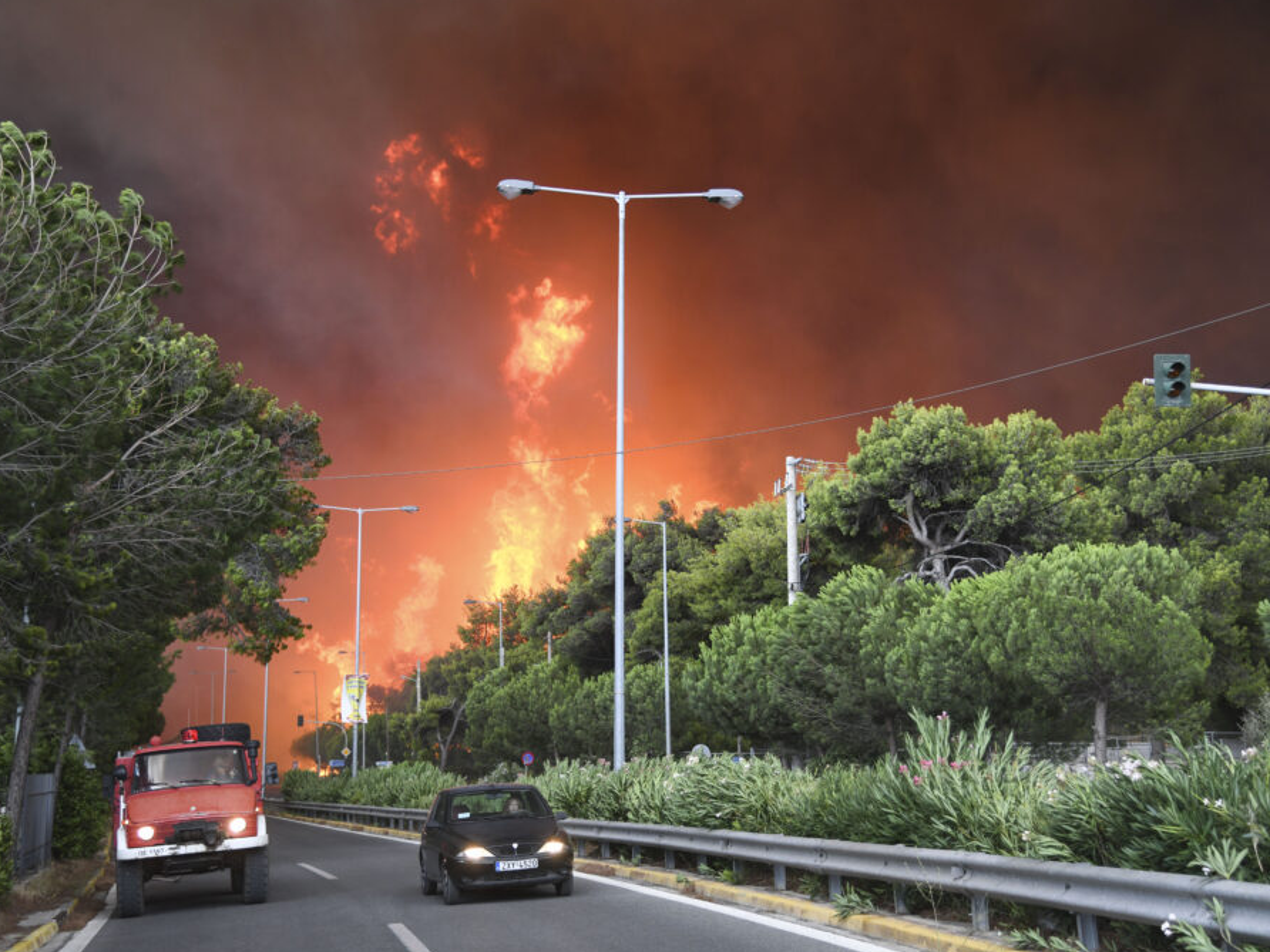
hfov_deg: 36.2
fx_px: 1944
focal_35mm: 53
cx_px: 644
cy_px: 477
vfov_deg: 27.5
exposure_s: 1/160
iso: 800
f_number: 4
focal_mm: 48
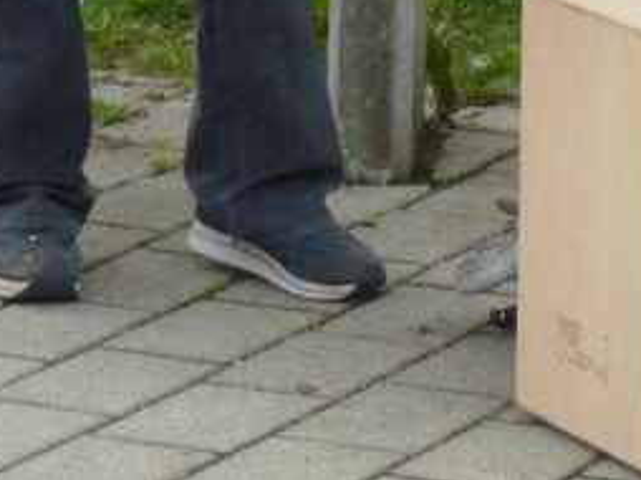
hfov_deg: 6.1
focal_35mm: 323
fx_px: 5975
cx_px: 437
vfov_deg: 4.5
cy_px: -460
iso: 125
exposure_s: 1/60
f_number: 4.8
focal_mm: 14.8
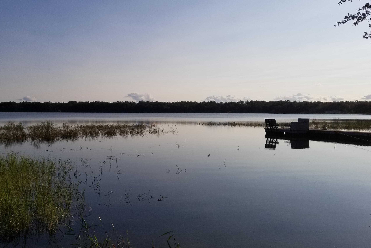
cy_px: 118
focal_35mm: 32
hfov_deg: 58.7
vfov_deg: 41.1
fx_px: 330
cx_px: 179
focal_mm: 4.25
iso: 50
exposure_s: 1/7440
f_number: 1.7
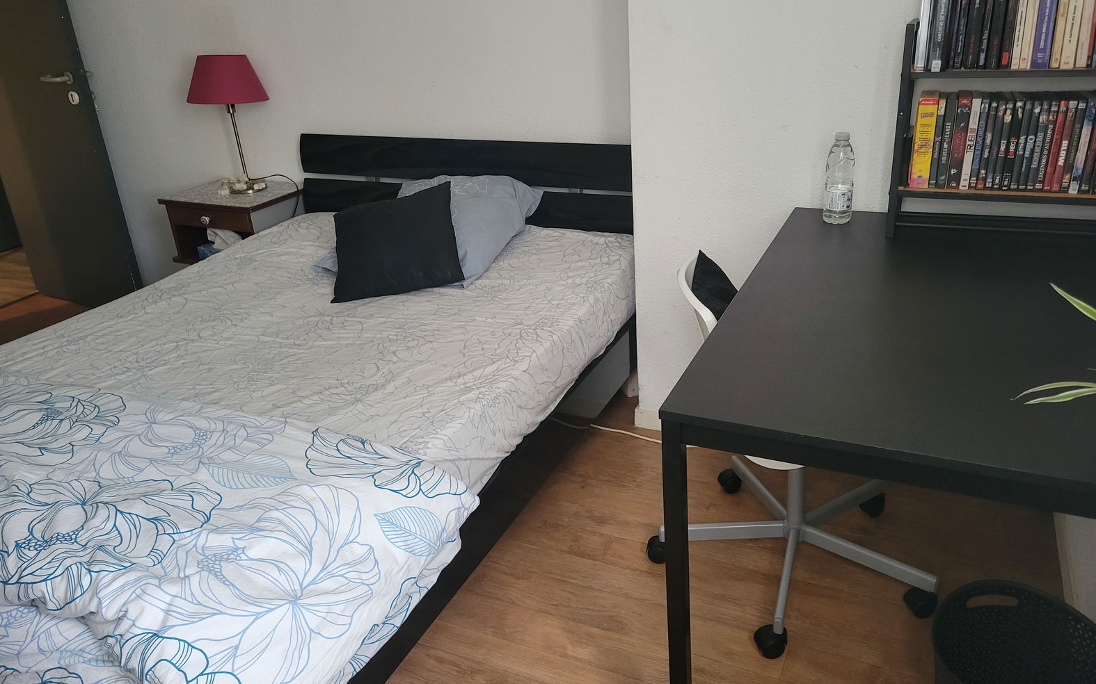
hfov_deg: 66.5
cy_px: 307
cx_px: 554
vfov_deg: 44.5
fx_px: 836
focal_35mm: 28
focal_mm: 5.4
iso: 400
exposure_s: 1/40
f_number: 1.8
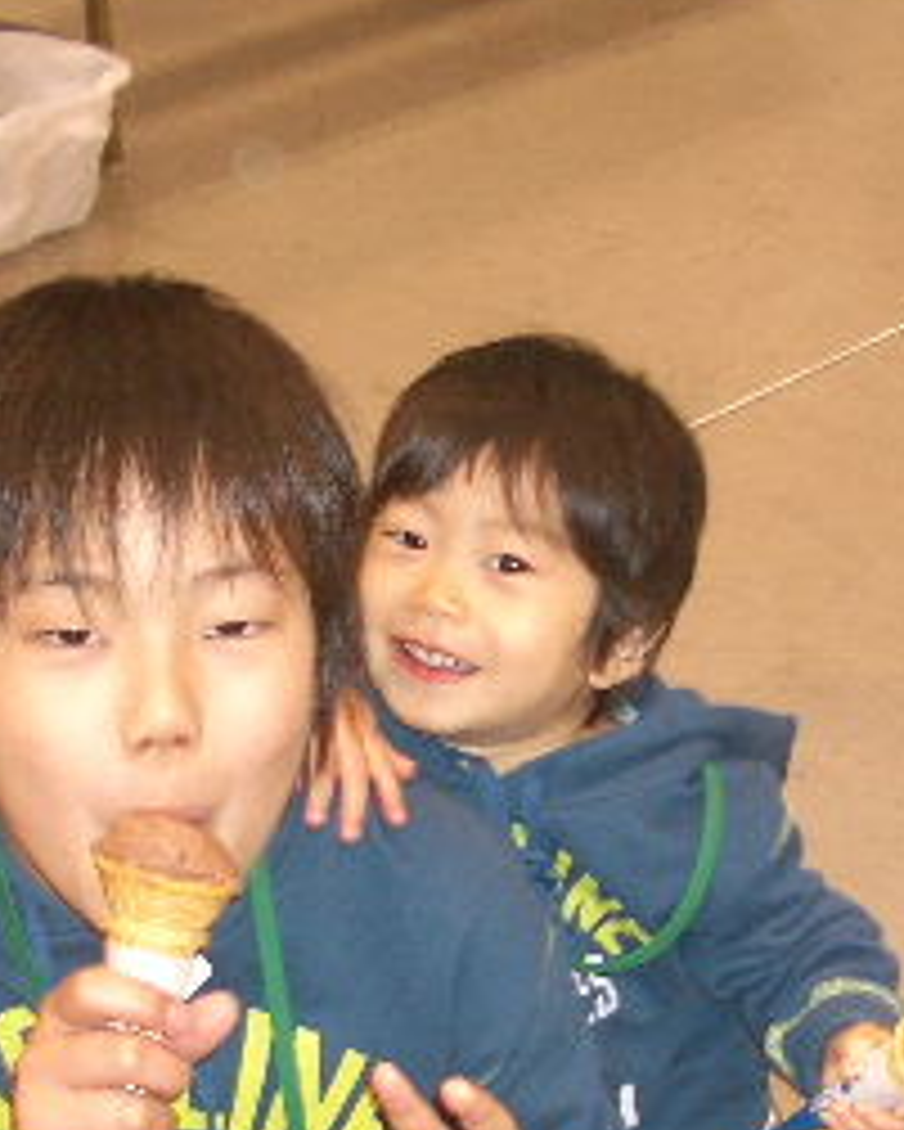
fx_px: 2908
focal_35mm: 87
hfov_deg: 17.7
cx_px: 427
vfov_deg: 21.7
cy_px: 869
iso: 100
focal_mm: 5.8
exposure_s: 1/60
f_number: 2.6
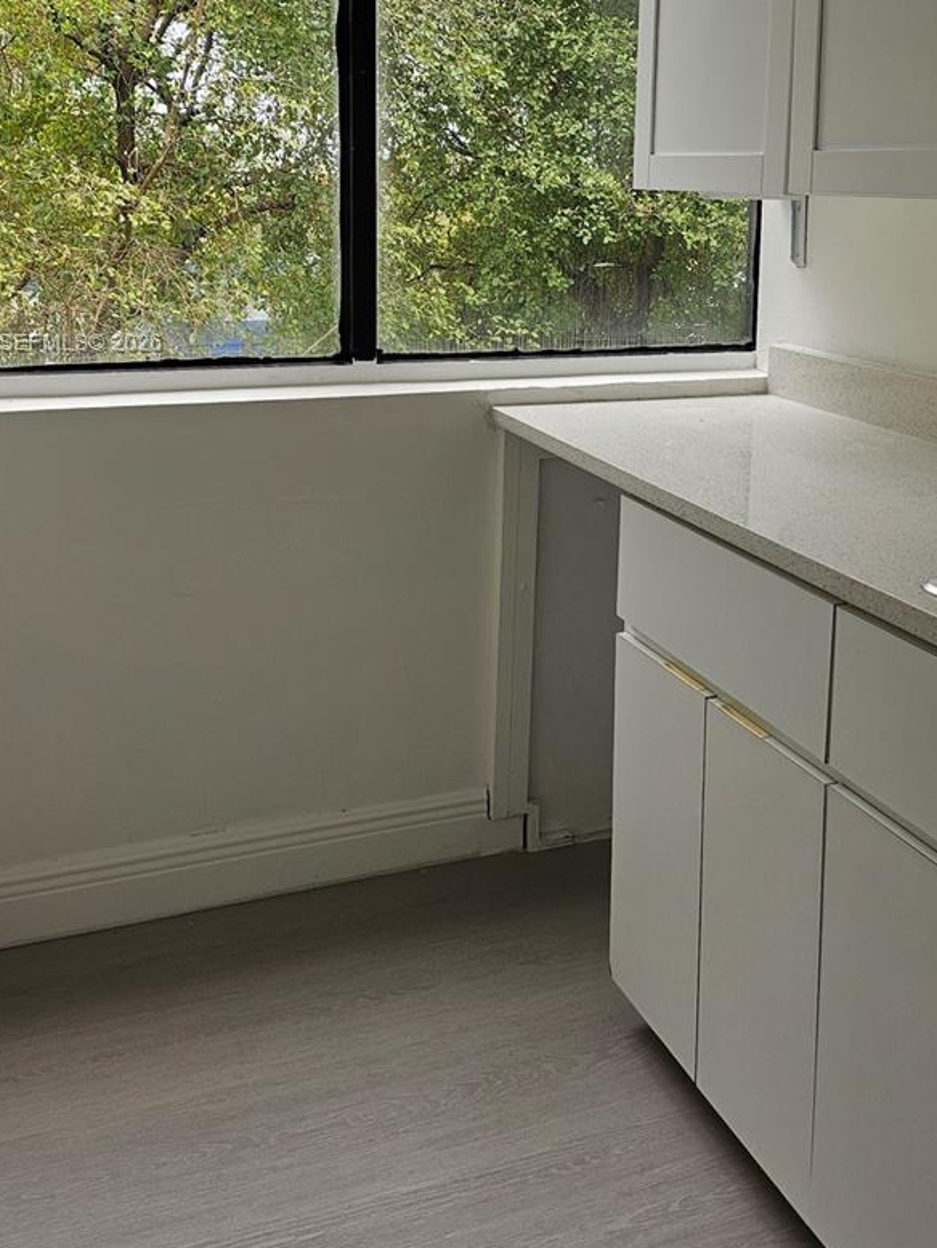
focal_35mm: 37
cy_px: 345
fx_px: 1335
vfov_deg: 48.6
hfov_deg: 38.4
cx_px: 587
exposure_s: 1/175
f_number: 1.8
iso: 50
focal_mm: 5
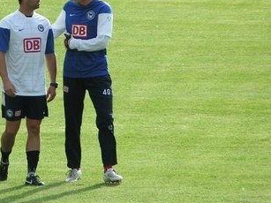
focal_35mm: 743
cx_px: 31
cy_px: 53
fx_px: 5814
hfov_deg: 2.7
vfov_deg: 2.0
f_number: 4
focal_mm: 58
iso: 50
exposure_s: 1/400
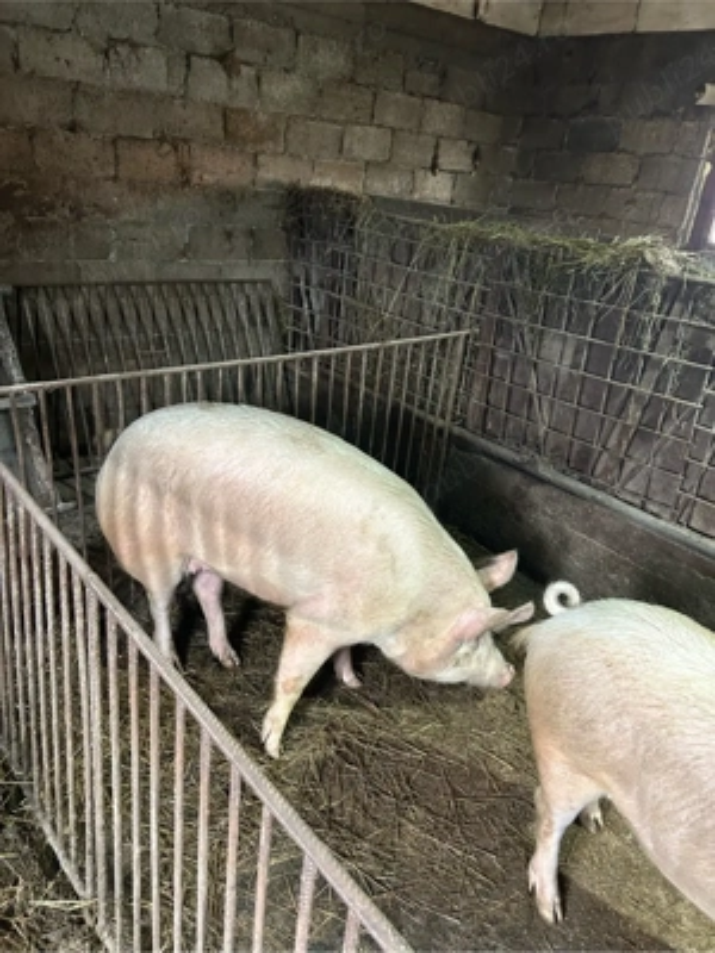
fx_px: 716
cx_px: 358
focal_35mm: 26
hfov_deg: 53.1
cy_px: 476
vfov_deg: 67.3
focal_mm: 5.7
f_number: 1.5
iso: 400
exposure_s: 1/33
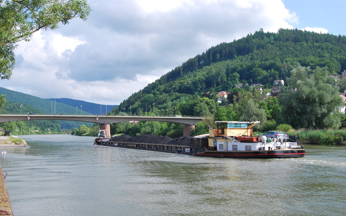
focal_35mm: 43
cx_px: 173
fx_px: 405
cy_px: 115
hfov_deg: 46.2
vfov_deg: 29.8
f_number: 9
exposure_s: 1/160
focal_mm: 28
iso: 100
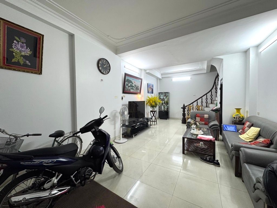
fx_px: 112
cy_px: 104
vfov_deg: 85.7
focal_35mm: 14
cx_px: 138
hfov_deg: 102.1
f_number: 2.2
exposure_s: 1/100
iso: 160
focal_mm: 2.22
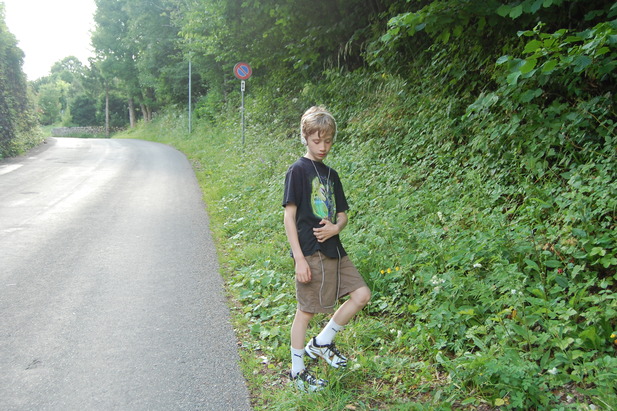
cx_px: 300
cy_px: 203
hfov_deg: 53.8
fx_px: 609
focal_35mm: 36
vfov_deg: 37.3
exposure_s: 1/100
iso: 400
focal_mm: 23
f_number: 5
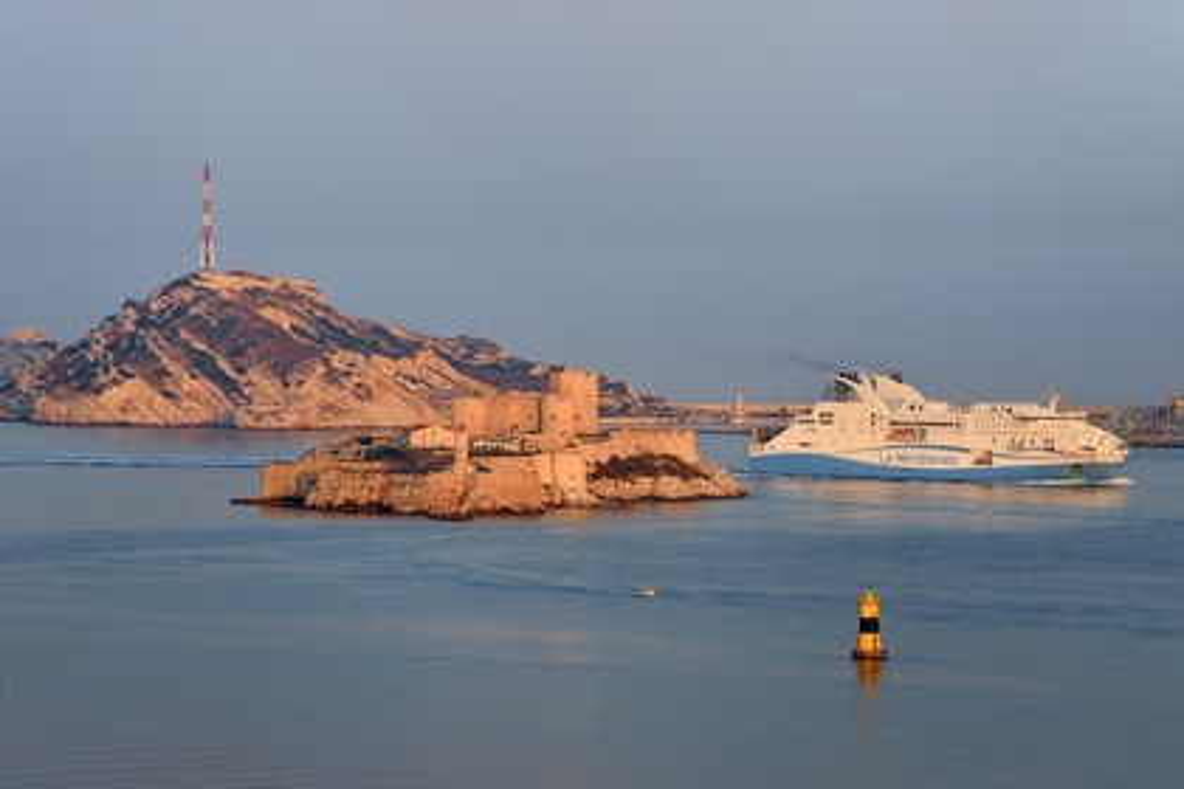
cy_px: 394
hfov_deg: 10.3
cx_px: 592
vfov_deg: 6.9
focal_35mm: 200
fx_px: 6577
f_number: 8
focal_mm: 200
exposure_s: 1/320
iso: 250
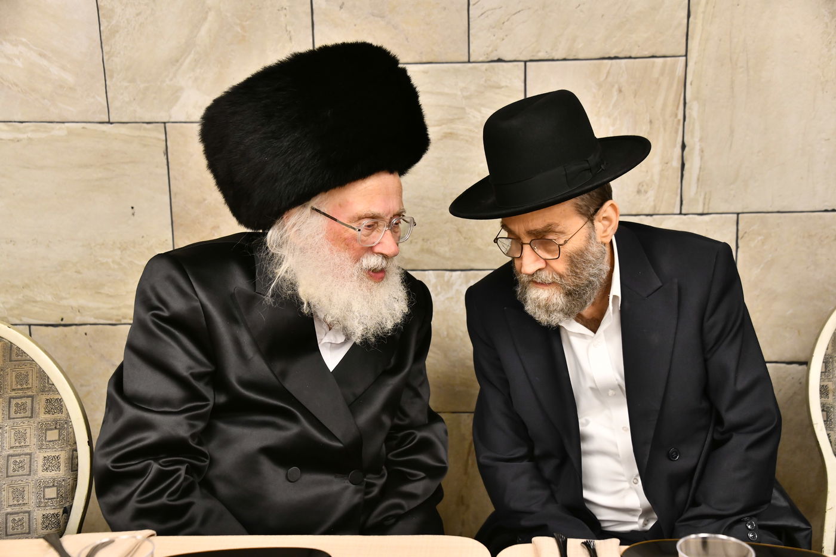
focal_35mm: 55
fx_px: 1277
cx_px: 418
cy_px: 278
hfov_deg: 36.3
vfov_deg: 24.6
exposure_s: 1/250
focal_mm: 55
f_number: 5.6
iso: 1600
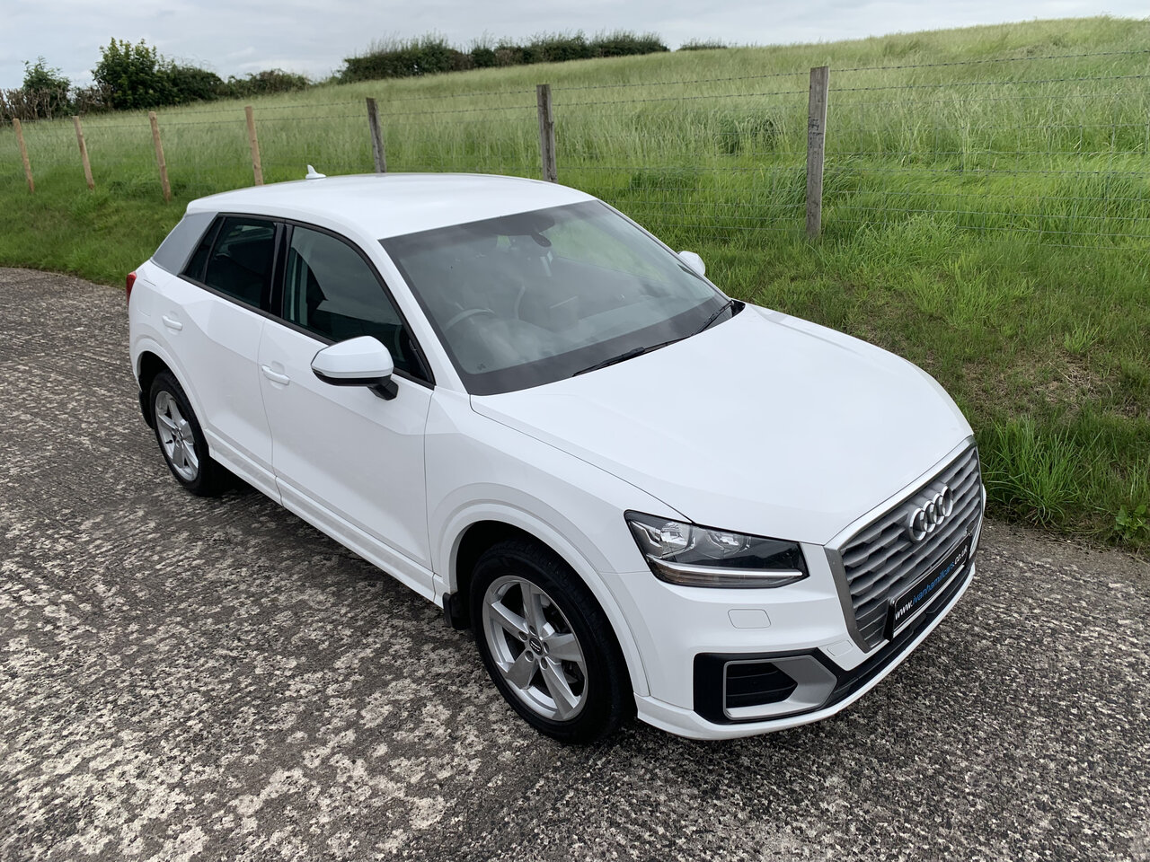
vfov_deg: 53.1
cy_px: 431
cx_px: 575
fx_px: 864
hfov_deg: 67.3
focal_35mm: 26
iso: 25
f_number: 1.8
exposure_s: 1/1812
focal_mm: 4.25
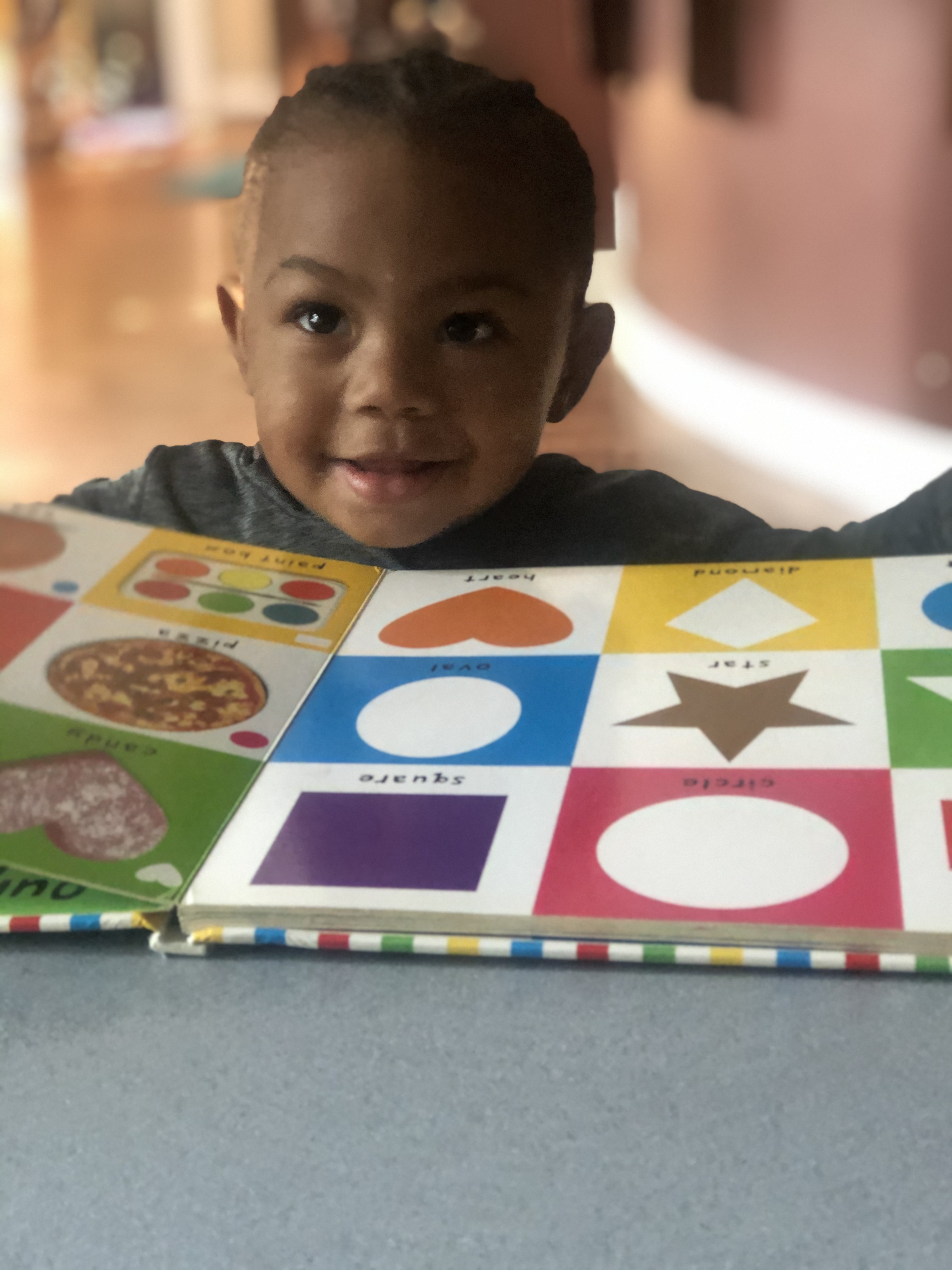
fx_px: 2090
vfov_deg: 33.8
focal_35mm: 57
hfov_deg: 25.7
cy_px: 635
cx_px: 476
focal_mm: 6.6
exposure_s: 1/30
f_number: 2.8
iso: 500
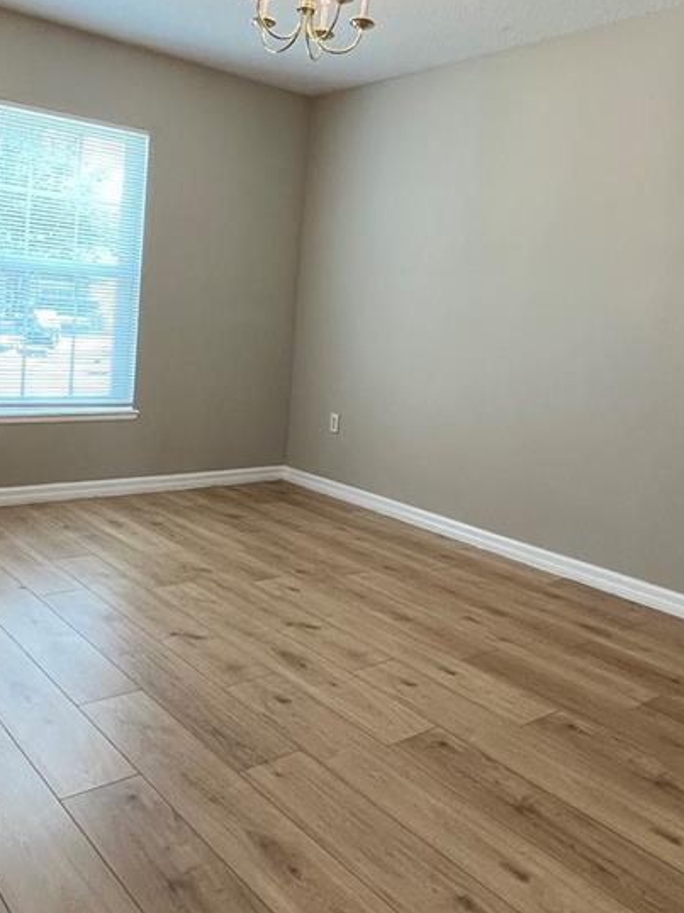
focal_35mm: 29
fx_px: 765
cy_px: 385
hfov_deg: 48.1
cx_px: 295
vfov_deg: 61.4
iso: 250
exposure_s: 1/120
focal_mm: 1.57
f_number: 1.8
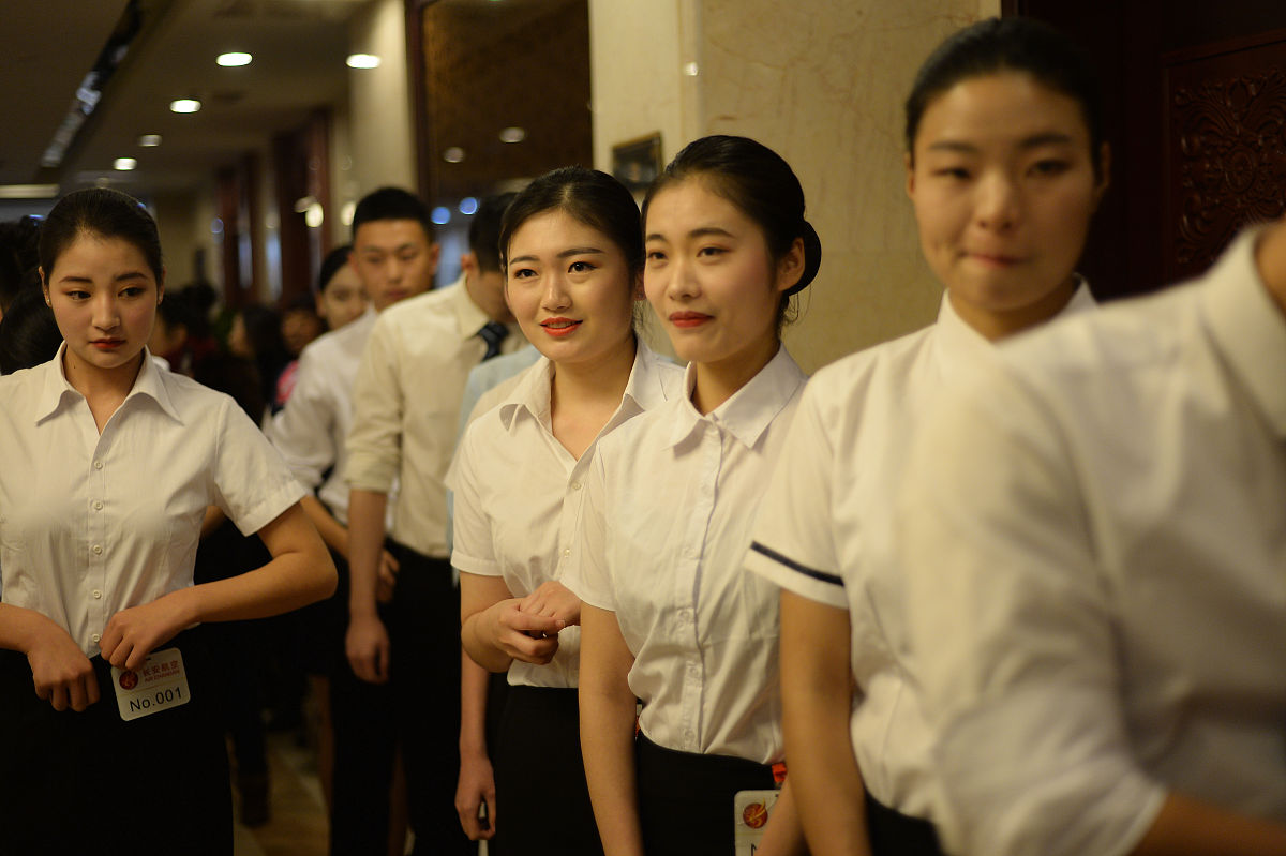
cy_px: 428
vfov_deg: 27.0
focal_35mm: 50
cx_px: 643
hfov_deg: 39.6
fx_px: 1785
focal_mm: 50
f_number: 1.8
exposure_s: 1/200
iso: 1000
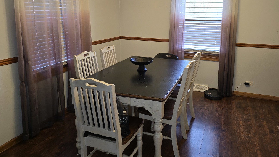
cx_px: 155
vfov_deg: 40.8
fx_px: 207
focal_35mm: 28
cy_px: 49
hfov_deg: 67.7
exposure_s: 1/60
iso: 125
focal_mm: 6.3
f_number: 1.7
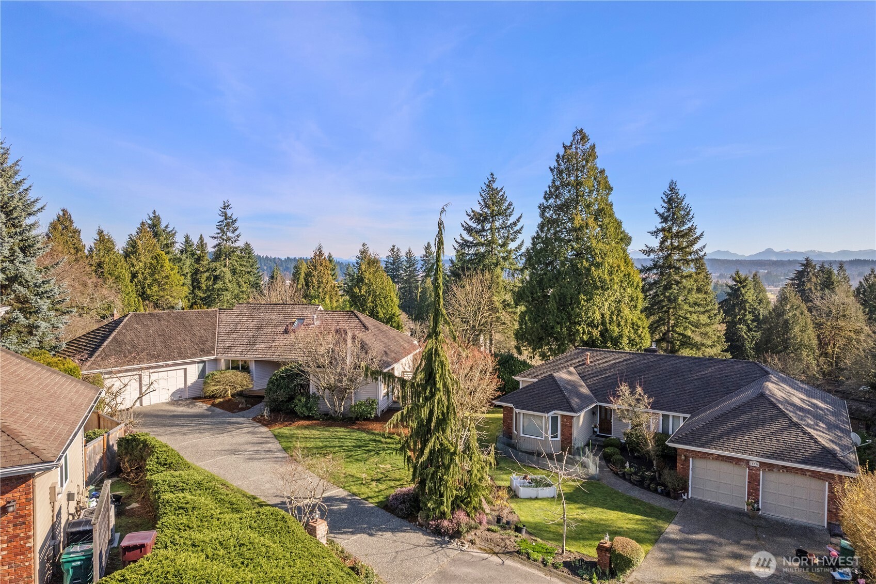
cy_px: 292
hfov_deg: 78.6
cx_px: 438
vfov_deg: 57.2
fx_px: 535
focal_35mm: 22
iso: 100
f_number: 2.8
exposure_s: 1/240
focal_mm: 8.38
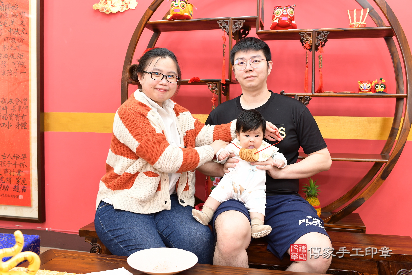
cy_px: 138
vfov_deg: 37.9
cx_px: 206
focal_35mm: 35
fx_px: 401
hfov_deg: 54.4
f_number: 4.5
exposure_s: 1/200
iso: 800
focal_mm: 35
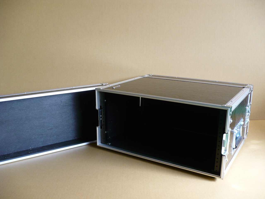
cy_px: 100
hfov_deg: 52.6
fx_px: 268
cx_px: 132
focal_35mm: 35
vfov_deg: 40.7
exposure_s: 1/30
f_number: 2.8
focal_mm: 5.8
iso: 100
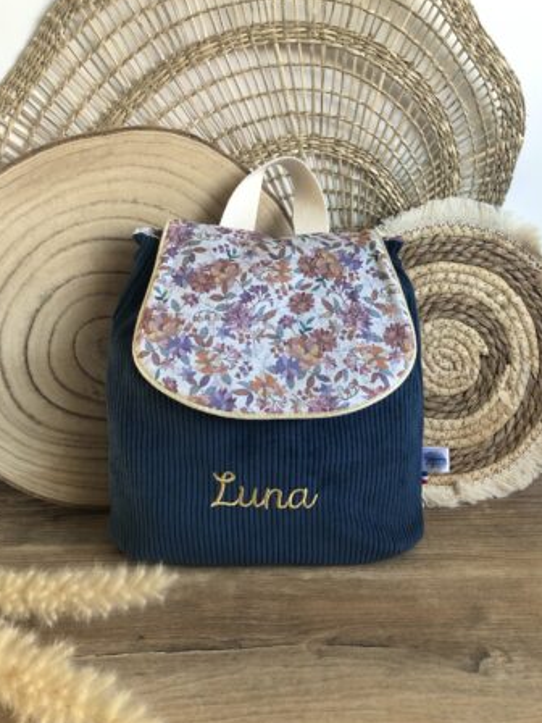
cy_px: 357
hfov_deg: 48.2
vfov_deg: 61.7
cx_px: 269
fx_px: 605
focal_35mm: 29
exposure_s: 1/15
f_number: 1.8
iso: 40
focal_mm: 4
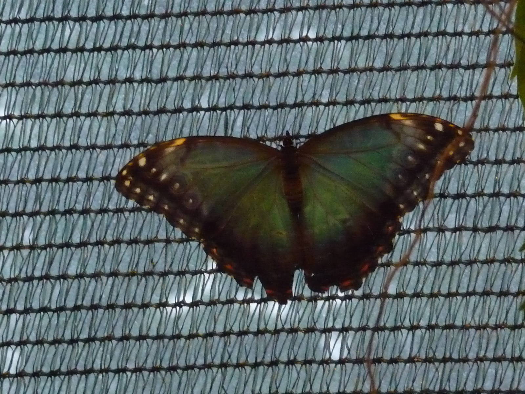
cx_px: 262
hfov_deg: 7.0
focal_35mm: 285
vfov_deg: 5.2
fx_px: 4322
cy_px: 197
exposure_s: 1/30
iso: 800
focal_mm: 29.1
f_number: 4.8
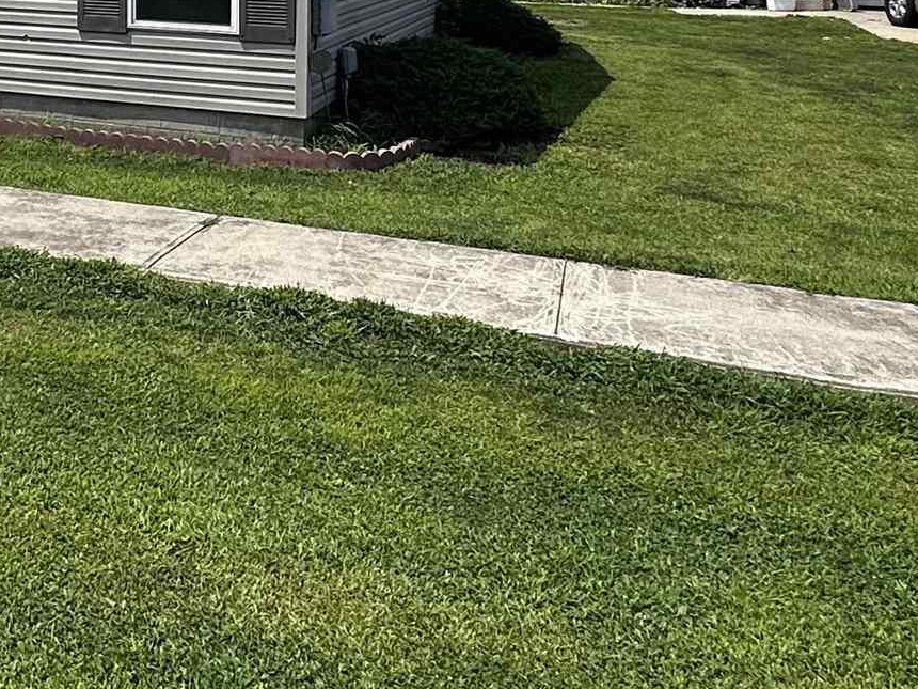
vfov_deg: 26.1
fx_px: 1326
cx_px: -79
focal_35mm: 50
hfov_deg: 33.5
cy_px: -131
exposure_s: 1/2353
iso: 50
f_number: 2.2
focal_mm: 2.22
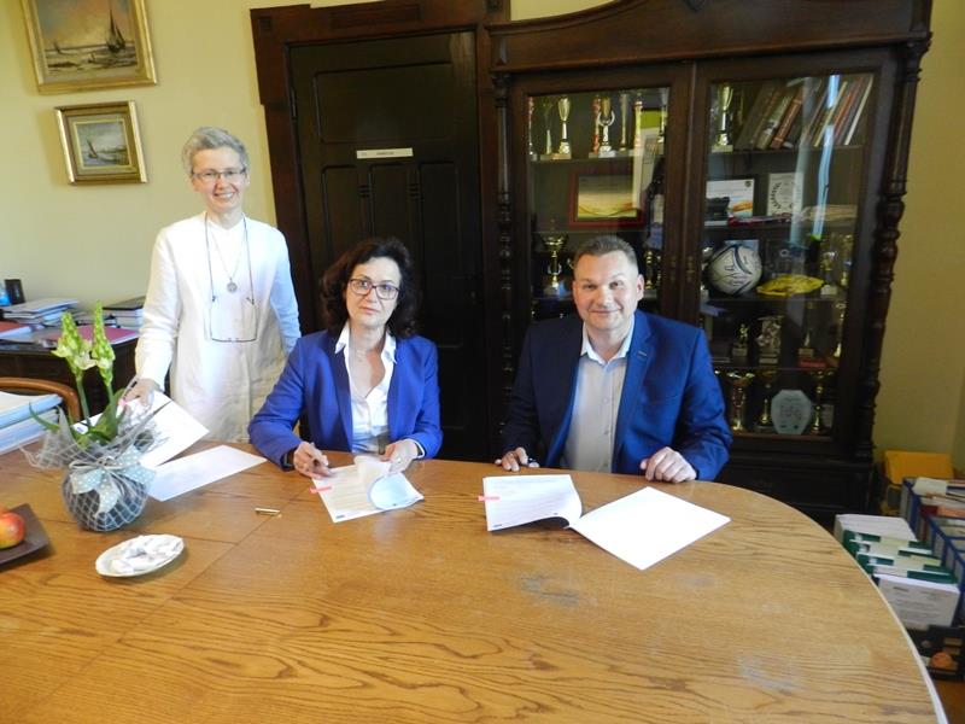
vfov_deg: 58.9
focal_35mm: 23
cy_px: 362
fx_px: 641
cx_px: 482
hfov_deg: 73.9
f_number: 3.4
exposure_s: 1/13
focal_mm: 4
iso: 400
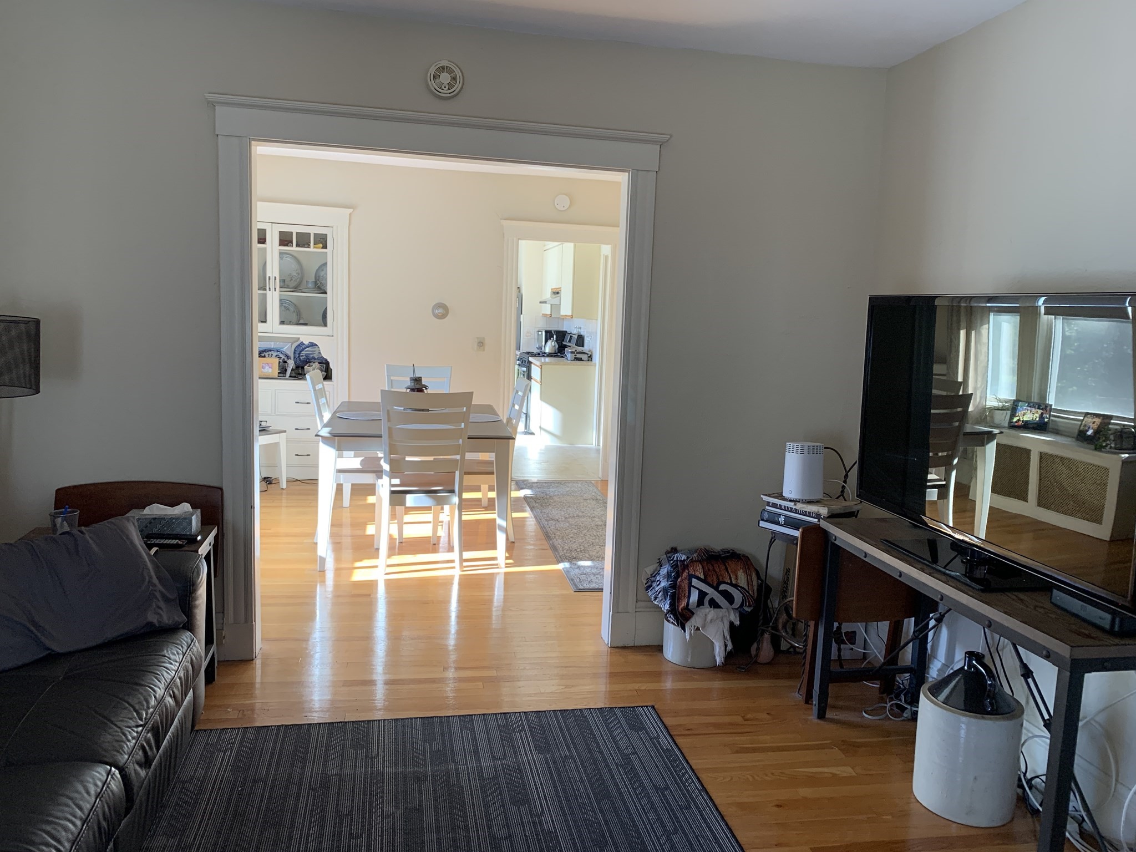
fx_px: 853
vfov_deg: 53.1
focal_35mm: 26
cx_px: 568
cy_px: 426
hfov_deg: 67.3
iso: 100
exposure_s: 1/89
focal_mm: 4.25
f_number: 1.8
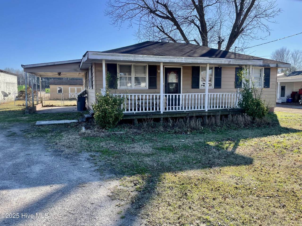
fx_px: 227
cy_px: 113
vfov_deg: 53.1
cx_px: 151
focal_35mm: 26
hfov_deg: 67.3
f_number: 1.6
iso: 32
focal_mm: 4.2
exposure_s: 1/1383
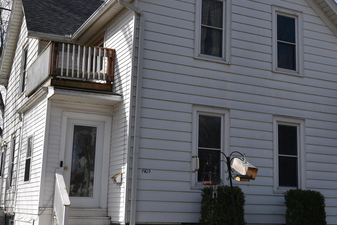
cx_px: 198
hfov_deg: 35.0
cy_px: 95
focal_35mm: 57
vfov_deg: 23.8
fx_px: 534
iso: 100
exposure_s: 1/250
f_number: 8
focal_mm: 20
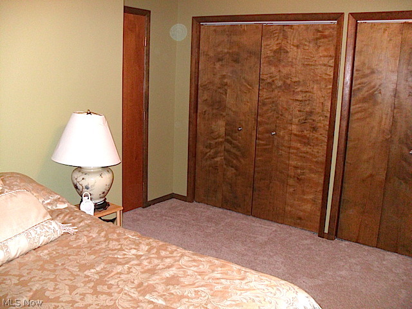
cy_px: 154
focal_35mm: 35
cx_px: 206
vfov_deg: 40.7
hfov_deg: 52.6
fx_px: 417
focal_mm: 6.3
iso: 240
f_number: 3
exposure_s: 1/45
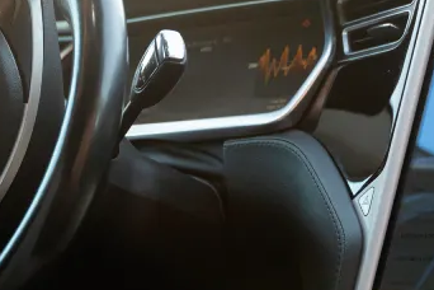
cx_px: 195
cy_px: 85
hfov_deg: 15.0
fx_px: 1651
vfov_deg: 10.0
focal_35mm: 137
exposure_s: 1/50
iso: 100
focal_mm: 39
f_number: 3.2
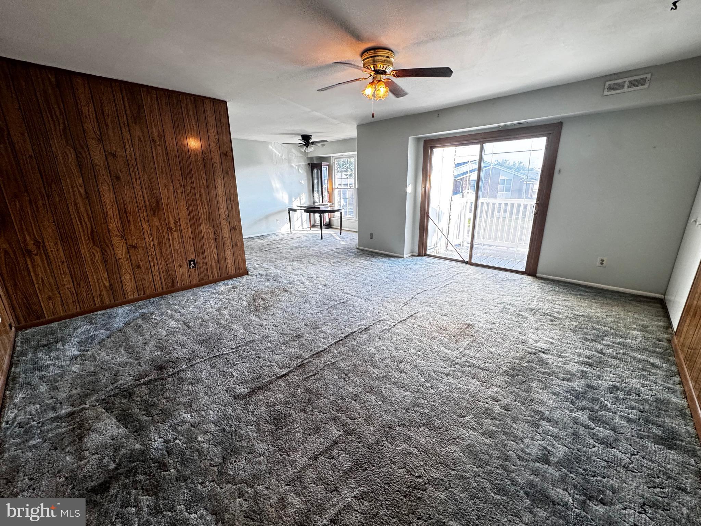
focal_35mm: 14
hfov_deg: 102.1
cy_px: 263
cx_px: 350
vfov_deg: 85.7
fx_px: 284
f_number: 2.2
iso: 250
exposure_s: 1/120
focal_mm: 2.22
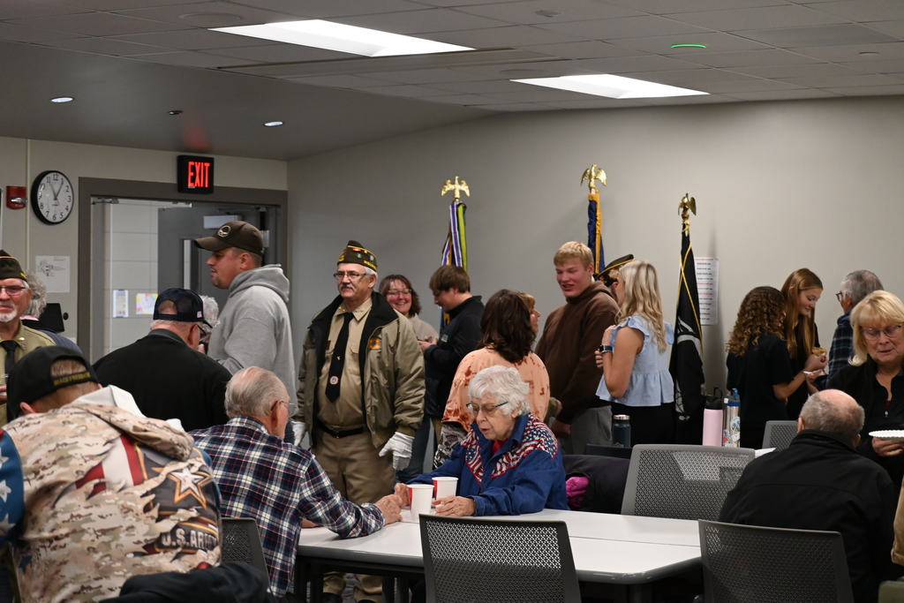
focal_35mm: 75
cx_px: 452
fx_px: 1883
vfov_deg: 18.2
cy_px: 302
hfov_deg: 27.0
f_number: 4.5
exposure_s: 1/125
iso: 1250
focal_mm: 50
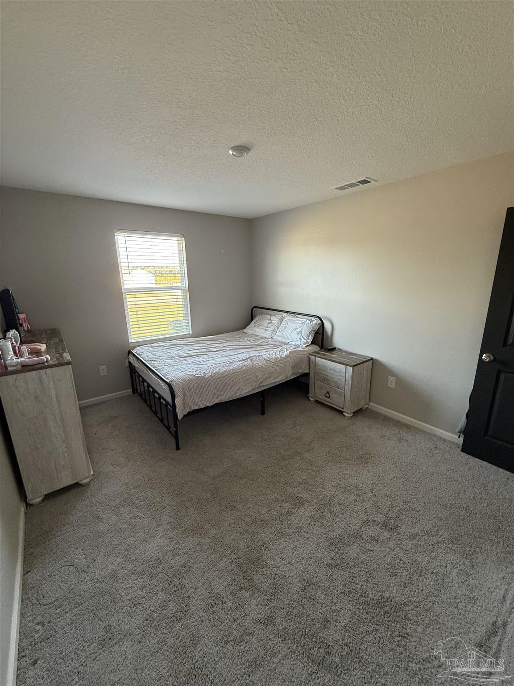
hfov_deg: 85.7
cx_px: 257
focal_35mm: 14
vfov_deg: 102.1
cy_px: 343
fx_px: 277
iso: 320
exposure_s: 1/79
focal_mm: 2.22
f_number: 2.2
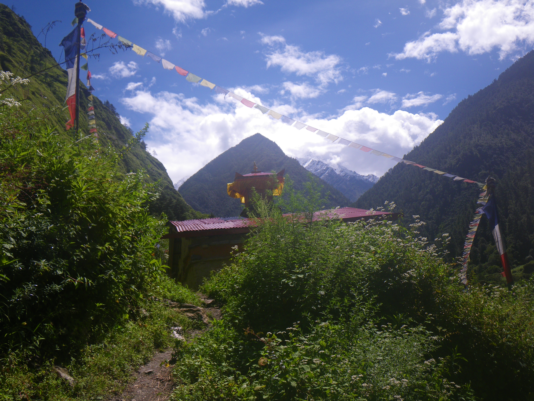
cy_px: 200
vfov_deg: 41.8
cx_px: 267
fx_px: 524
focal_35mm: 34
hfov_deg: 54.0
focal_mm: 6.1
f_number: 4.6
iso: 50
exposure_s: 1/500
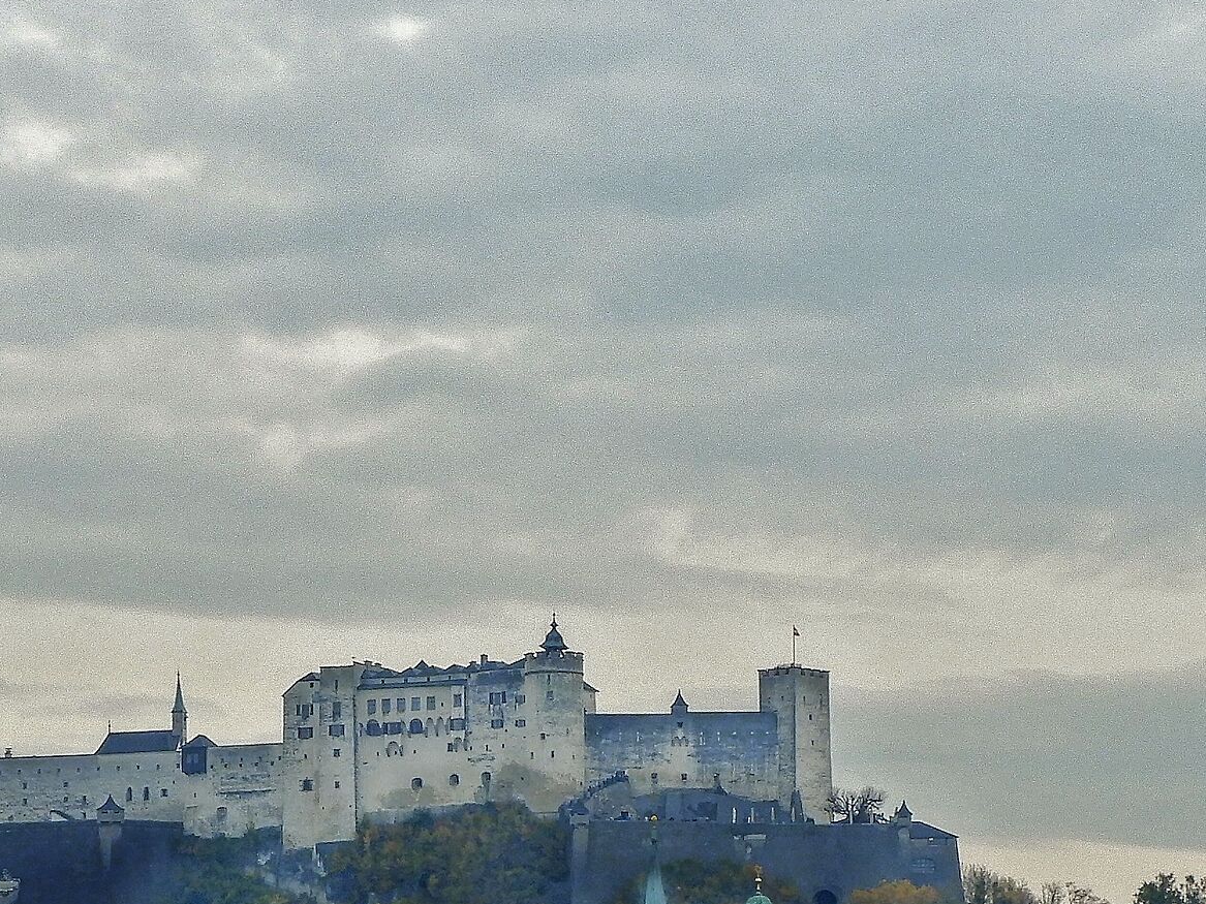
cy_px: 874
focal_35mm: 216
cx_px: 397
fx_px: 7525
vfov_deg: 6.9
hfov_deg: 9.2
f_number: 7.6
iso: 200
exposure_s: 1/50
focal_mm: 18.8
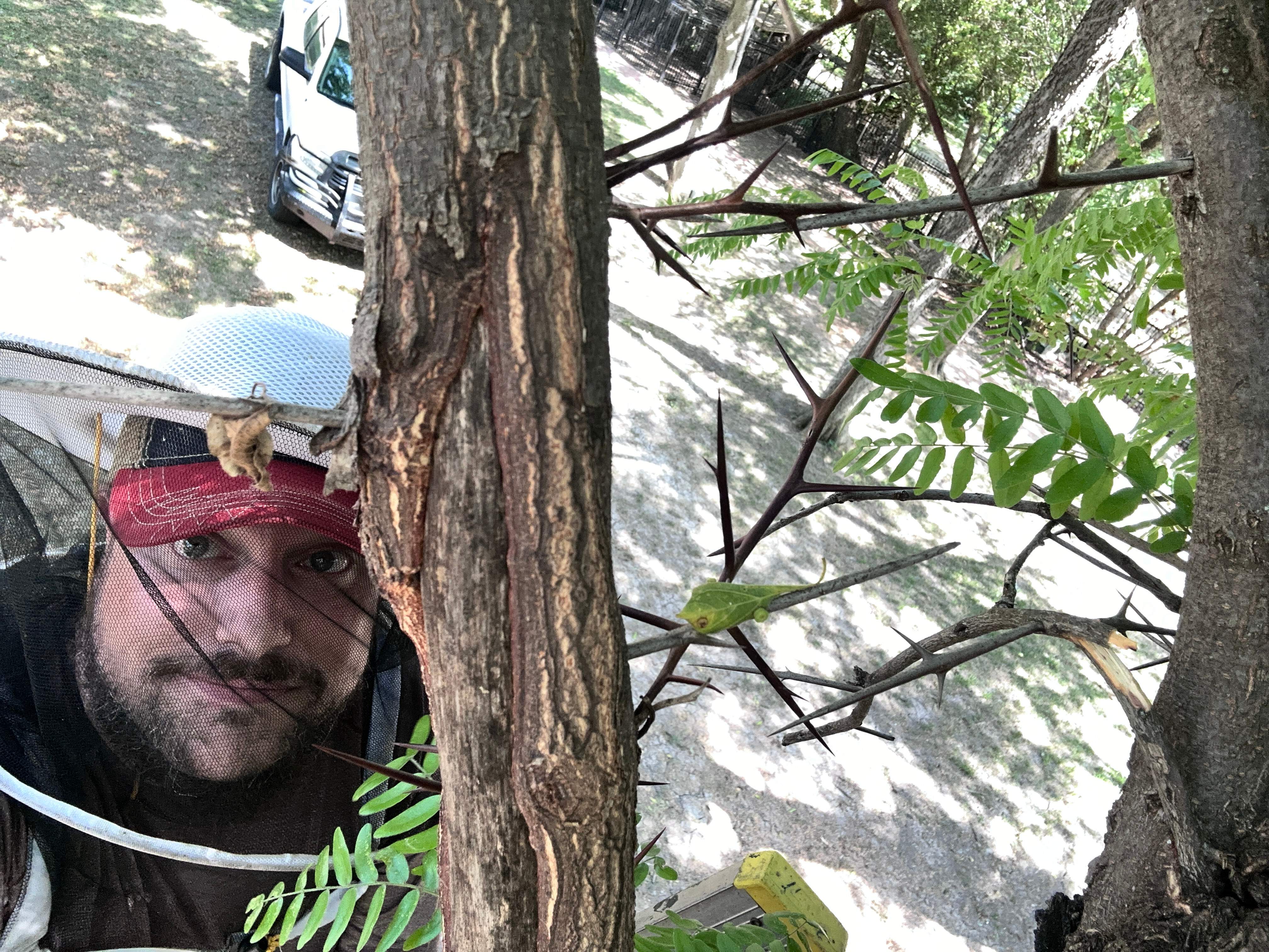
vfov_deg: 58.9
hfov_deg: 73.9
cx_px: 634
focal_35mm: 23
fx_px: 843
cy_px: 476
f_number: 1.9
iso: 80
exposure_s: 1/121
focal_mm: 2.69
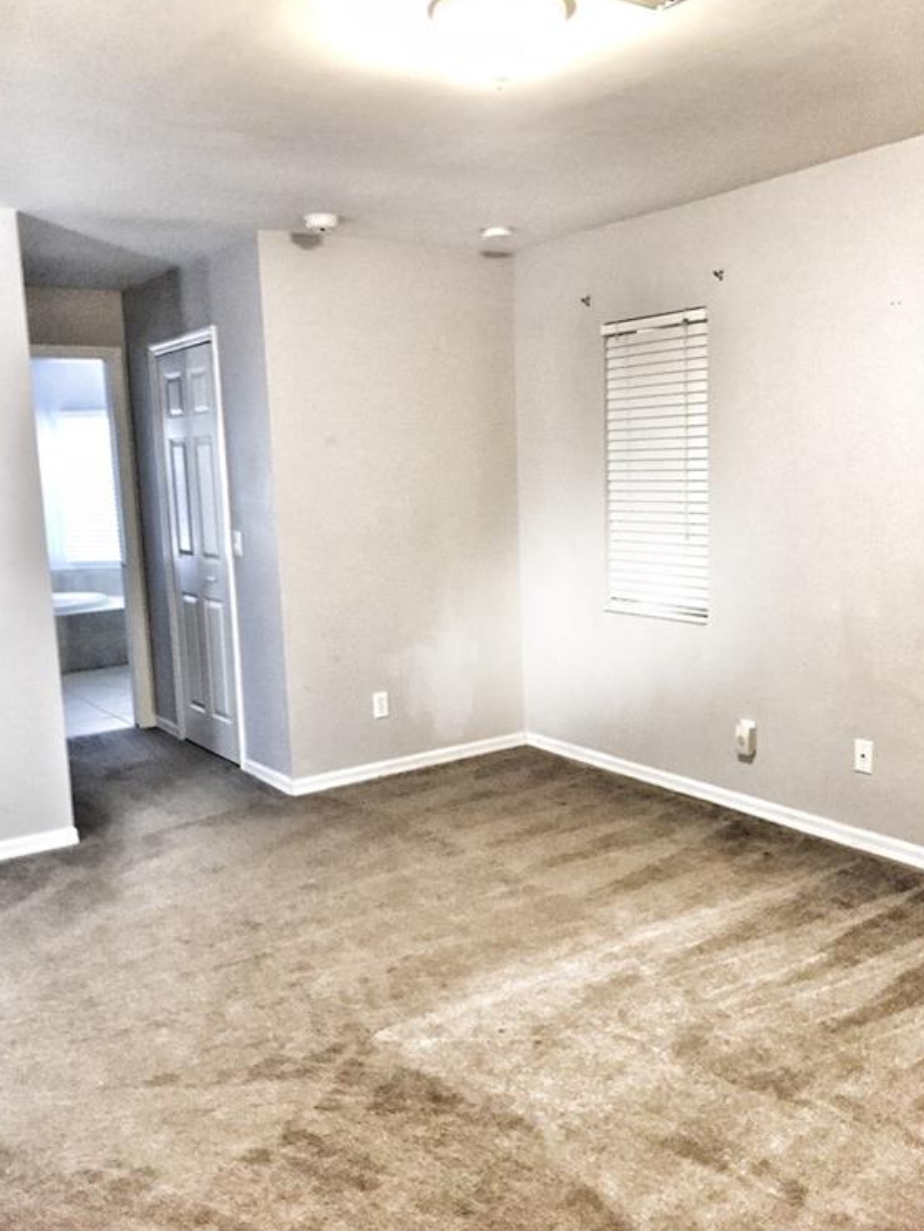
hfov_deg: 46.8
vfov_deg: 59.9
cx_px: 464
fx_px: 1067
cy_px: 616
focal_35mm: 30
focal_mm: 4.15
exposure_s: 1/24
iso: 250
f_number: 2.2
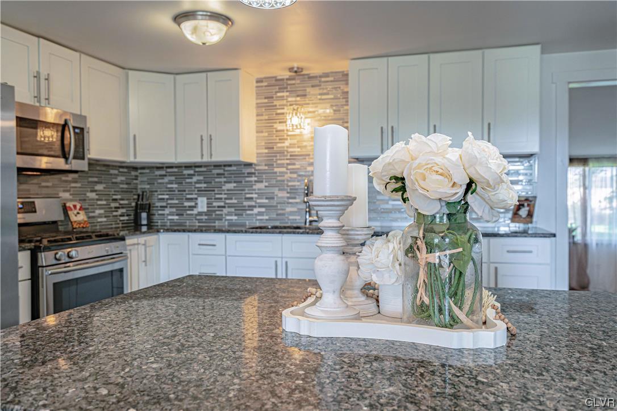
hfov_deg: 63.7
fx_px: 497
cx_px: 308
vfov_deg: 45.0
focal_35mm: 29
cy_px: 206
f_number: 5
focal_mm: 29
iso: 640
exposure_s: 1/400
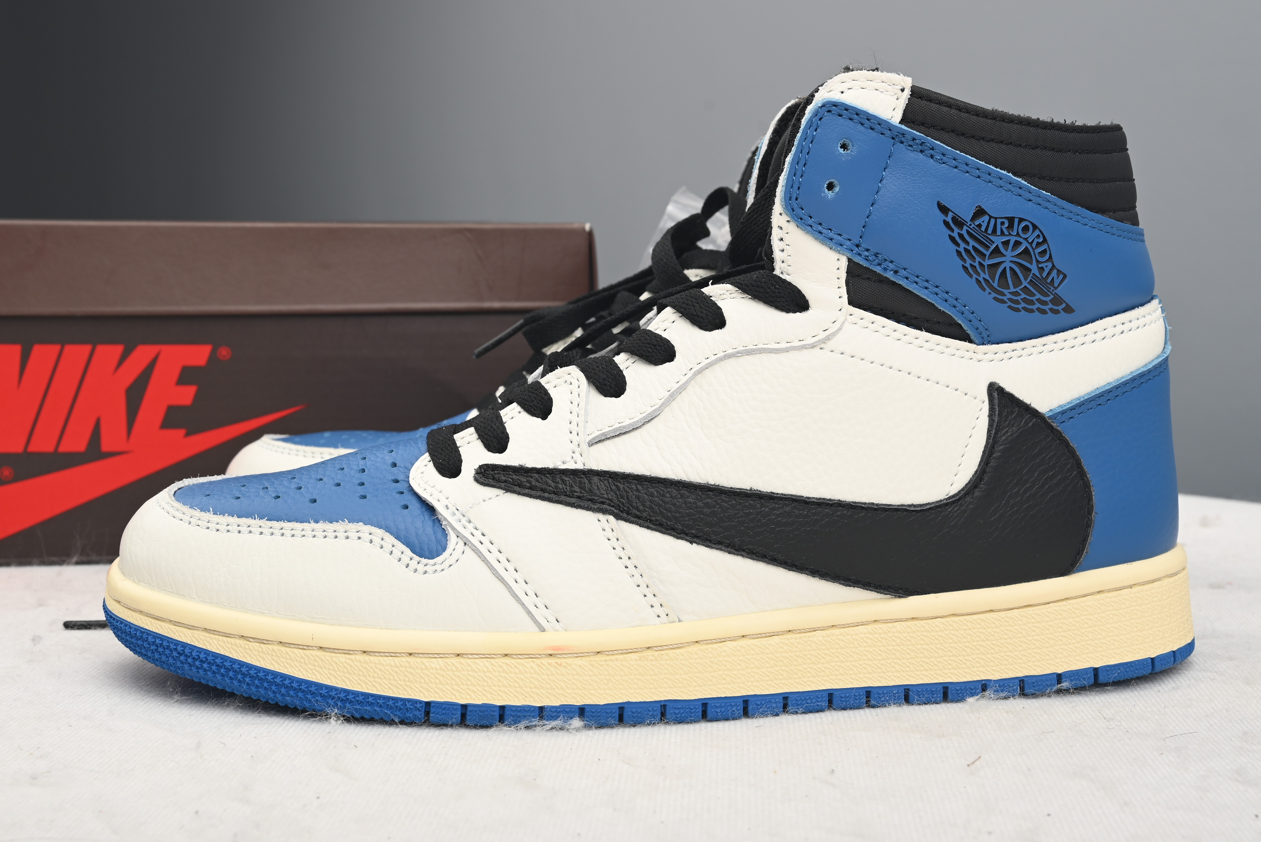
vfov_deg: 26.5
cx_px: 648
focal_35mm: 51
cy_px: 364
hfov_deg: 38.9
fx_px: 1787
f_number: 11
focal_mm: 39
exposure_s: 1/200
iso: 100
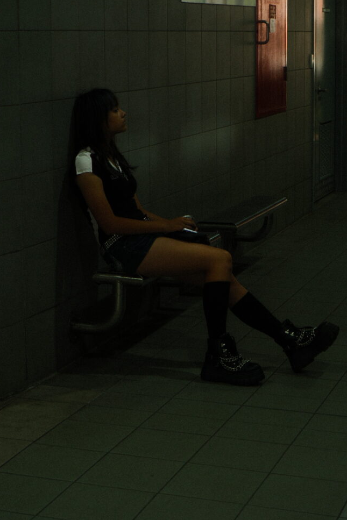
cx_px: 166
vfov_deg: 25.0
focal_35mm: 81
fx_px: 1171
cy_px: 211
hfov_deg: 16.9
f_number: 11
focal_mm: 45
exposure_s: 1/15
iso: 1000
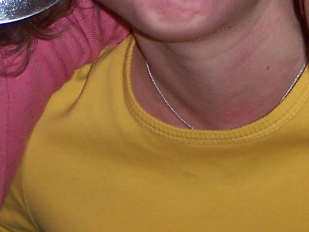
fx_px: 1276
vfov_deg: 10.0
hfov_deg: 13.7
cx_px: 64
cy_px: -140
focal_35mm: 143
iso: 80
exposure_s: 1/60
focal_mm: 6.2
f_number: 2.8
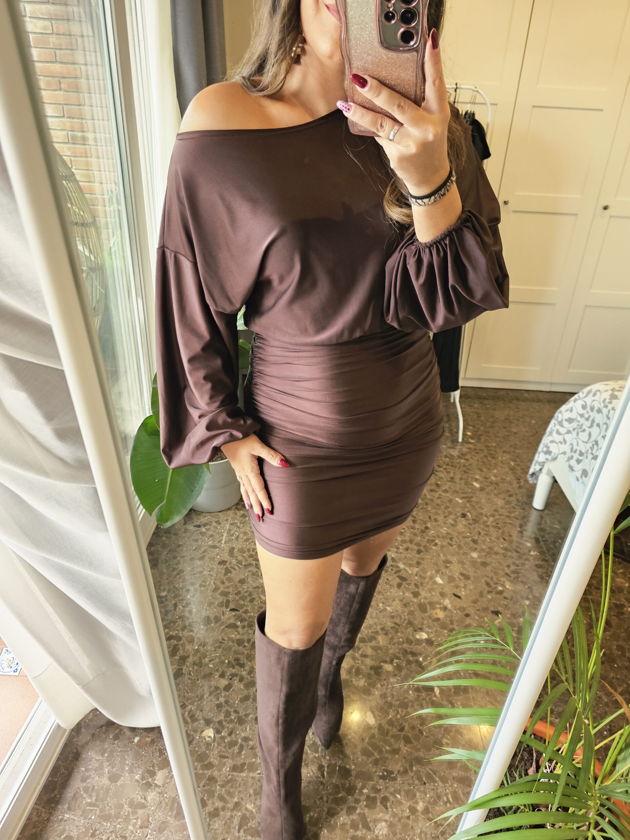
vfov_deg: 73.9
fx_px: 558
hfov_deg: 58.9
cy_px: 420
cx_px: 315
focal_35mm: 23
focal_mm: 6.3
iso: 160
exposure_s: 1/100
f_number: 1.7
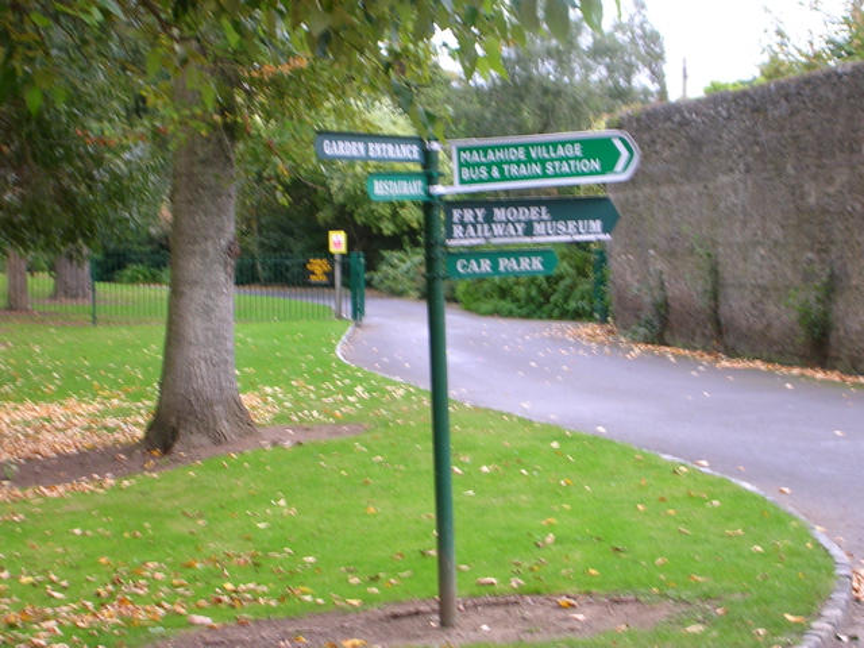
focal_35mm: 115
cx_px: 432
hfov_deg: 17.1
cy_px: 324
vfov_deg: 12.9
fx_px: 2870
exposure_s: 1/20.3
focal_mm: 17.4
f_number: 4.9
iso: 50
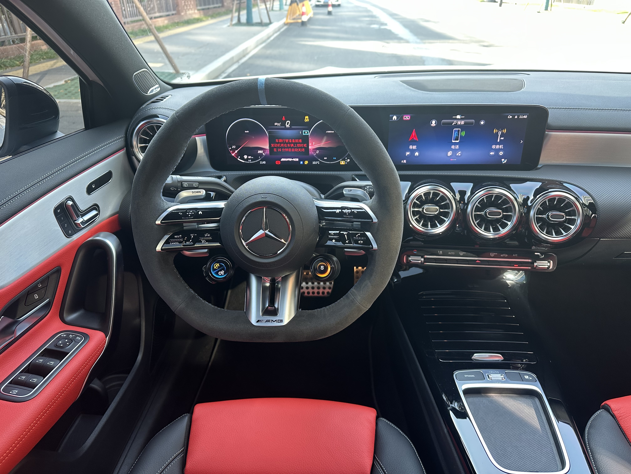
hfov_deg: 71.6
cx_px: 316
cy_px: 237
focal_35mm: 24
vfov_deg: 56.8
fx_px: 437
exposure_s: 1/100
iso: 125
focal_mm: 6.86
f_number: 1.78
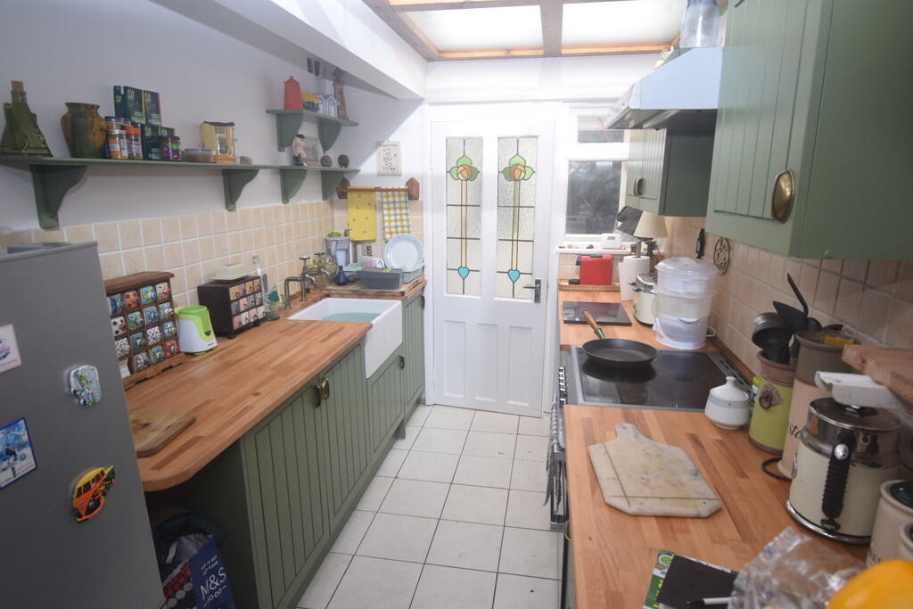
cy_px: 304
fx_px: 533
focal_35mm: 21
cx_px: 456
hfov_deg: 81.2
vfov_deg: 59.5
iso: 400
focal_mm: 14
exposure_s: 1/80
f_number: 5
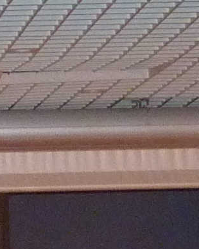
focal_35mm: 363
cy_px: 605
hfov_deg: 4.3
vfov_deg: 5.2
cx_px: 19
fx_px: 2670
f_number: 3
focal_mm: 6.4
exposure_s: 1/30
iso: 320
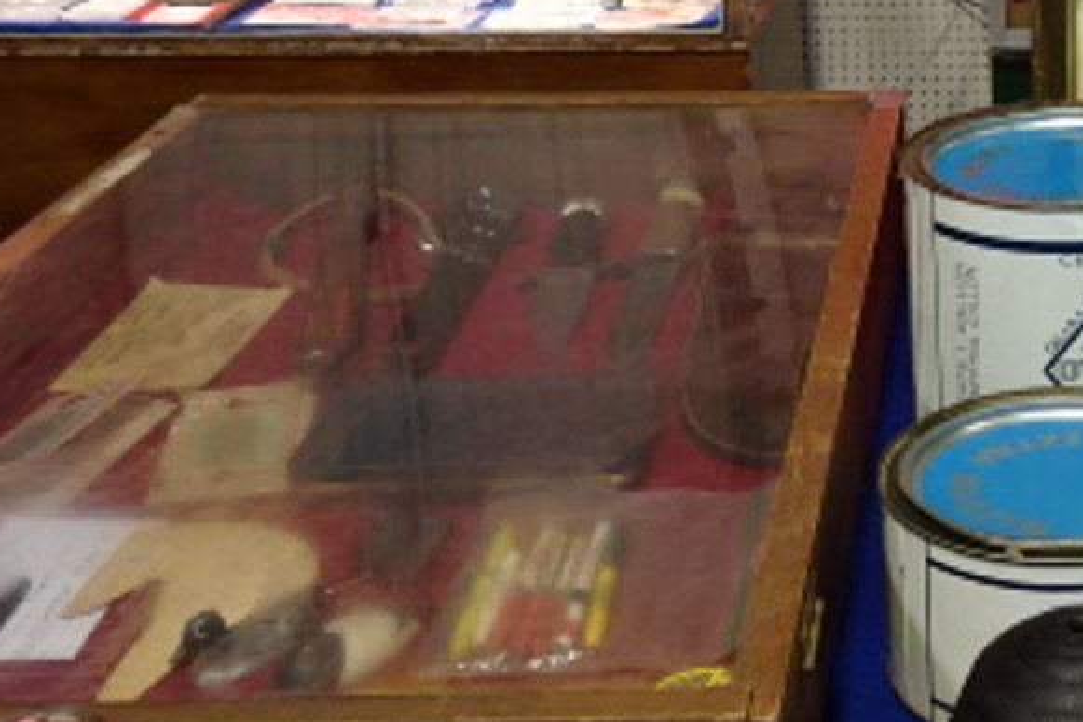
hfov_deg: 28.3
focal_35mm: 65
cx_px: 1172
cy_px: 204
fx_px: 1955
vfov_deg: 20.8
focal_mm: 4.1
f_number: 3.5
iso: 250
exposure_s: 1/30
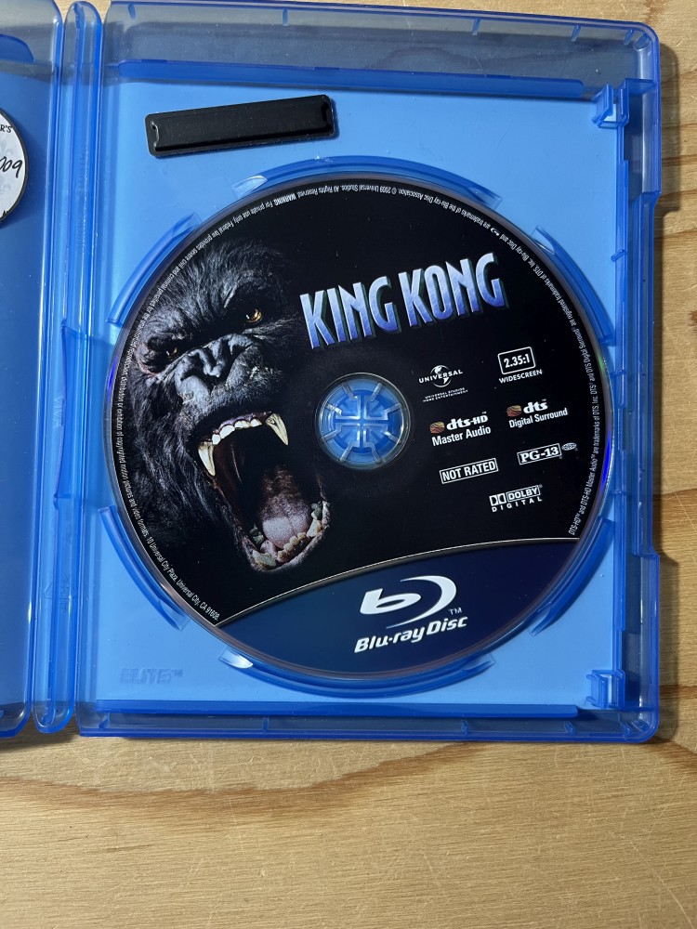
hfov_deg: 53.1
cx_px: 348
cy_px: 464
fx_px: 698
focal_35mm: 26
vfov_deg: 67.3
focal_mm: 5.1
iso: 250
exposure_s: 1/60
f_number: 1.6
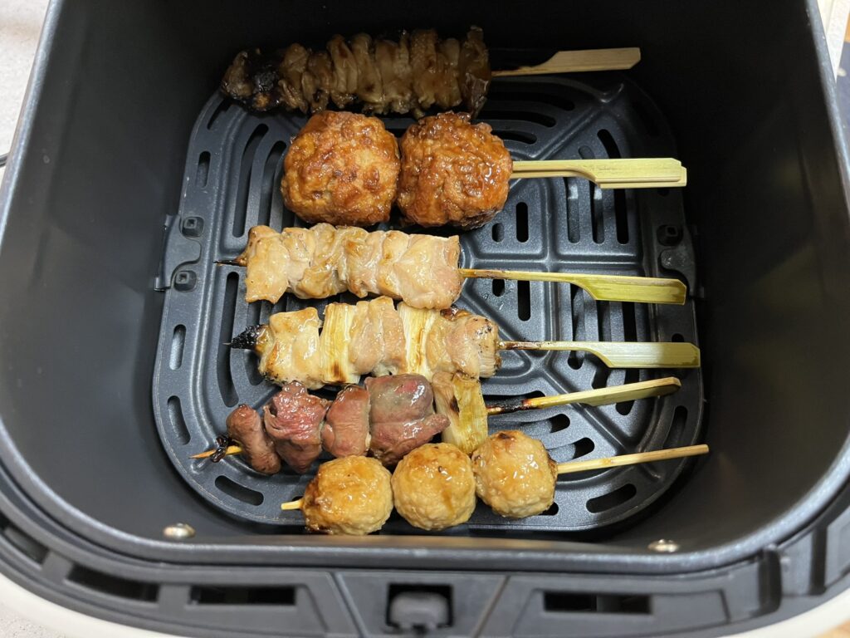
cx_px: 425
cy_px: 319
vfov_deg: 53.1
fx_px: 638
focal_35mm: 26
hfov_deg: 67.3
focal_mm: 5.1
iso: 400
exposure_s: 1/50
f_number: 1.6
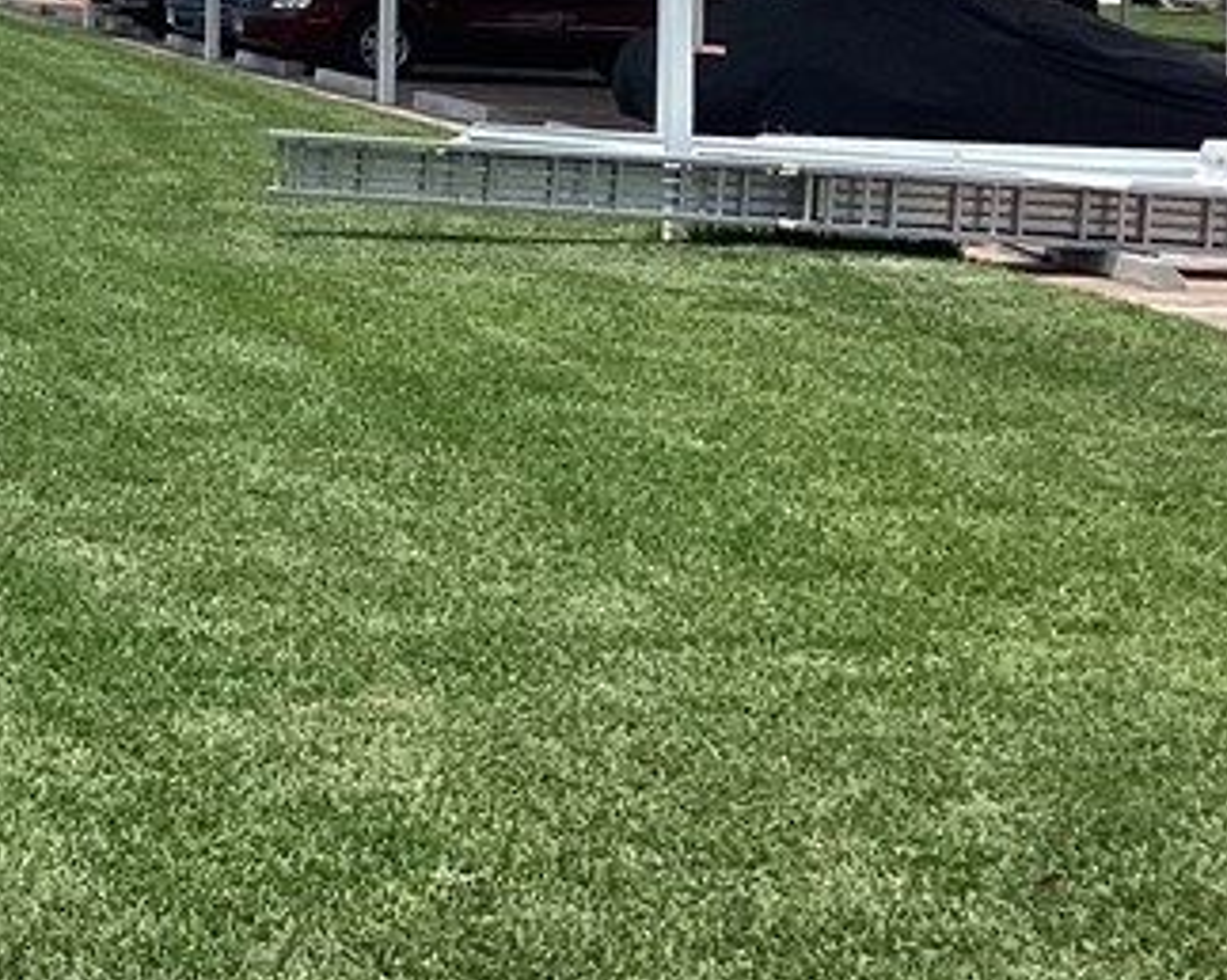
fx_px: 3484
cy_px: -141
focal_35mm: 96
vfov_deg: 15.5
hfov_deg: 18.3
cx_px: -448
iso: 25
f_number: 2.4
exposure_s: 1/1597
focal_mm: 3.3
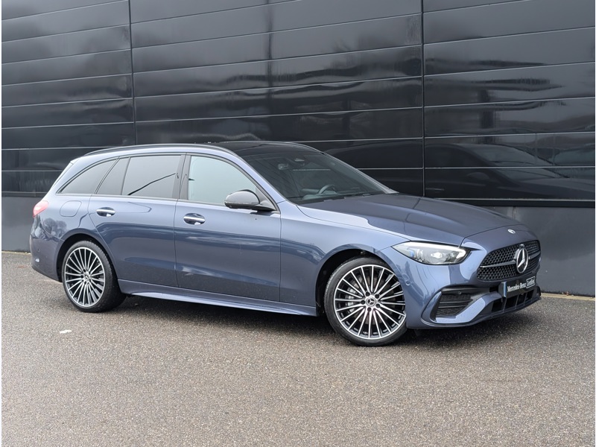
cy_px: 224
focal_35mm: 49
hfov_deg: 38.9
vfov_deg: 29.7
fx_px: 844
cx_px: 298
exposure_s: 1/114
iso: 83
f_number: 1.68
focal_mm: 6.9
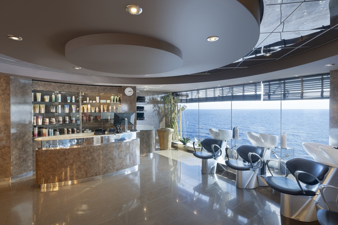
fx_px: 178
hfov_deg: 86.9
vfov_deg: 64.5
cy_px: 112
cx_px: 169
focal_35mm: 19
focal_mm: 19
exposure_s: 1
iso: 200
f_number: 11
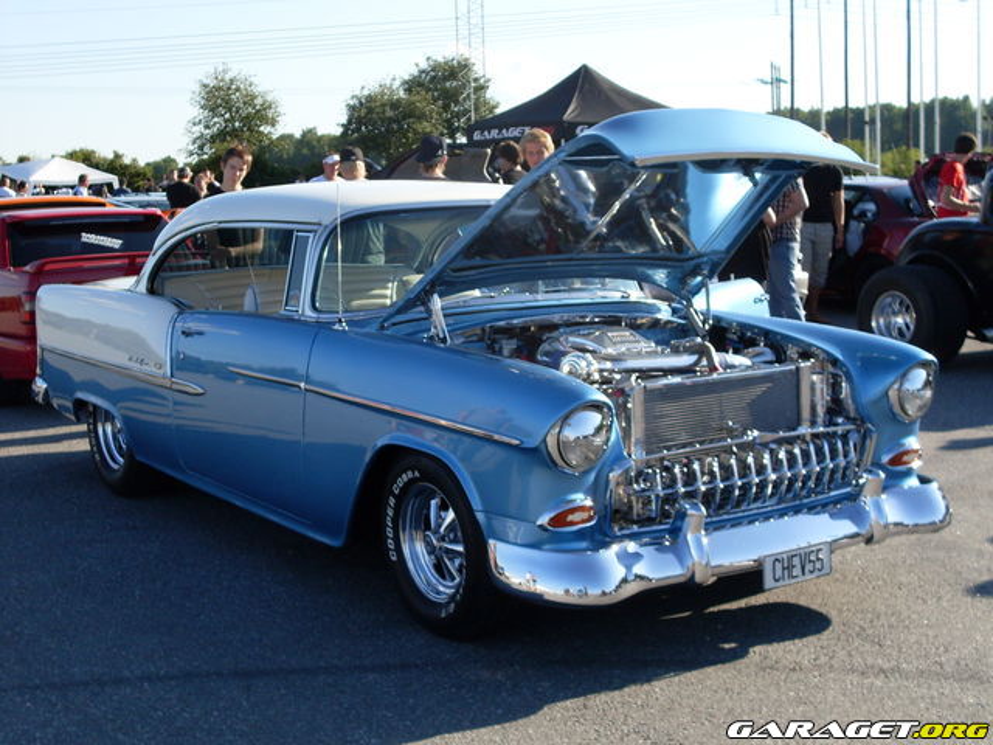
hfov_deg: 32.2
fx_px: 1721
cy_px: 372
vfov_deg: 24.4
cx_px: 496
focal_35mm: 60
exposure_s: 1/500
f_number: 3.4
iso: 80
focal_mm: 9.9
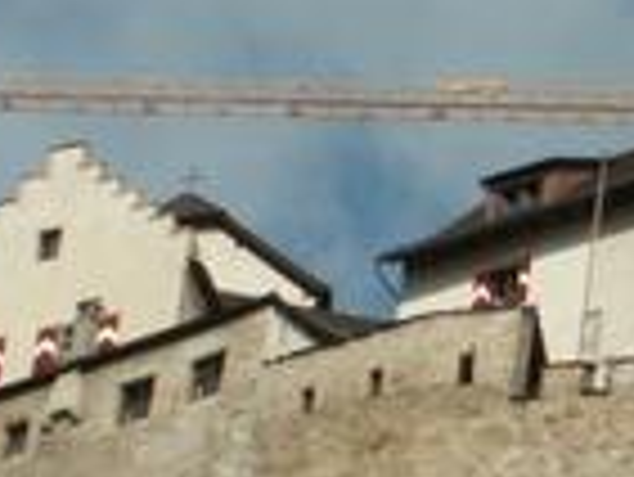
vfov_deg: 3.1
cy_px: 306
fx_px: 8725
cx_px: 1012
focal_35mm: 476
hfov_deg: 4.1
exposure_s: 1/250
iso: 50
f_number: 8
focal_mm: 17.2
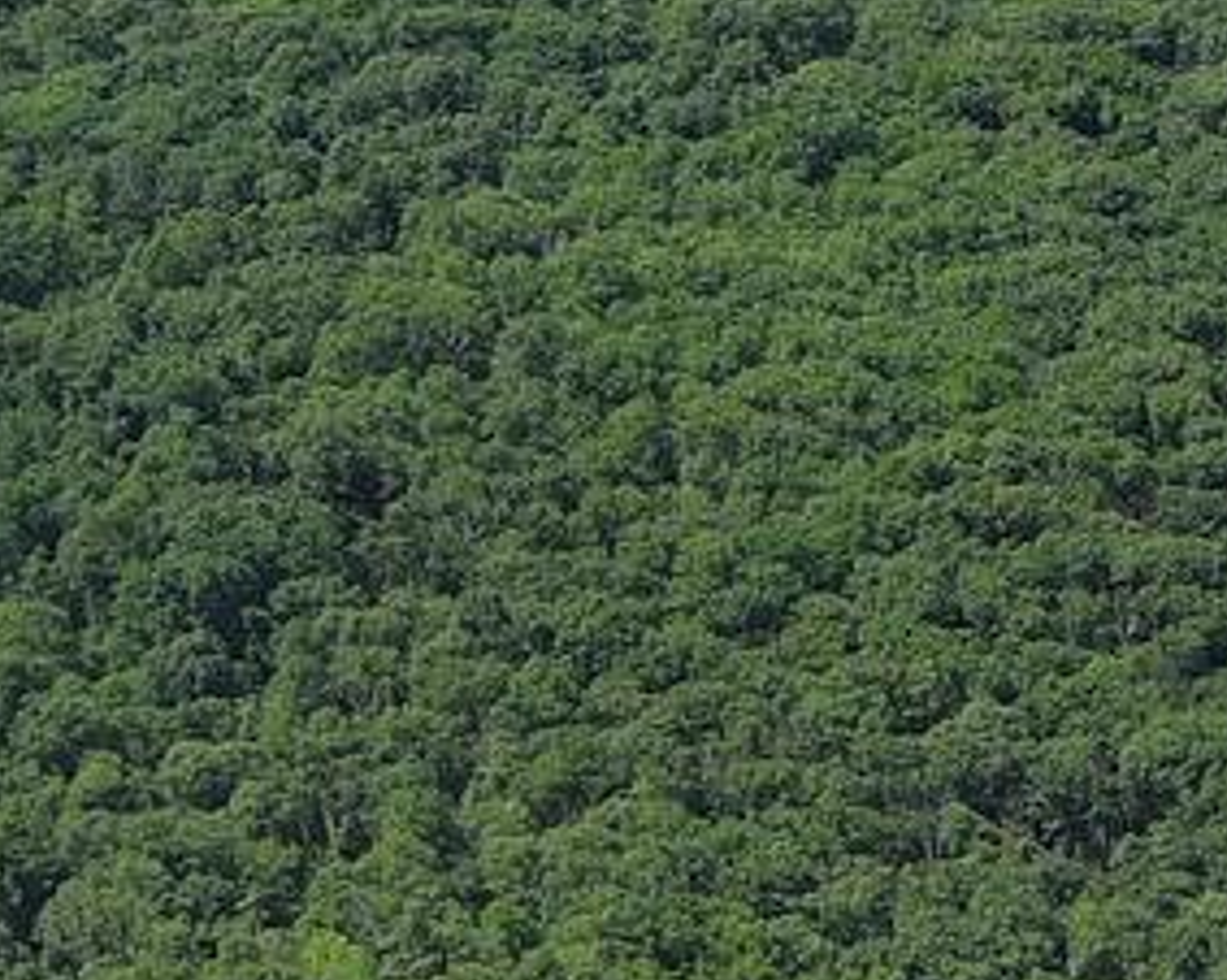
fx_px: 7149
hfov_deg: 9.5
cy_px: 176
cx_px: 1851
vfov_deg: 7.8
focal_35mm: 197
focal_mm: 10.57
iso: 100
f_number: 2.8
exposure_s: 1/835
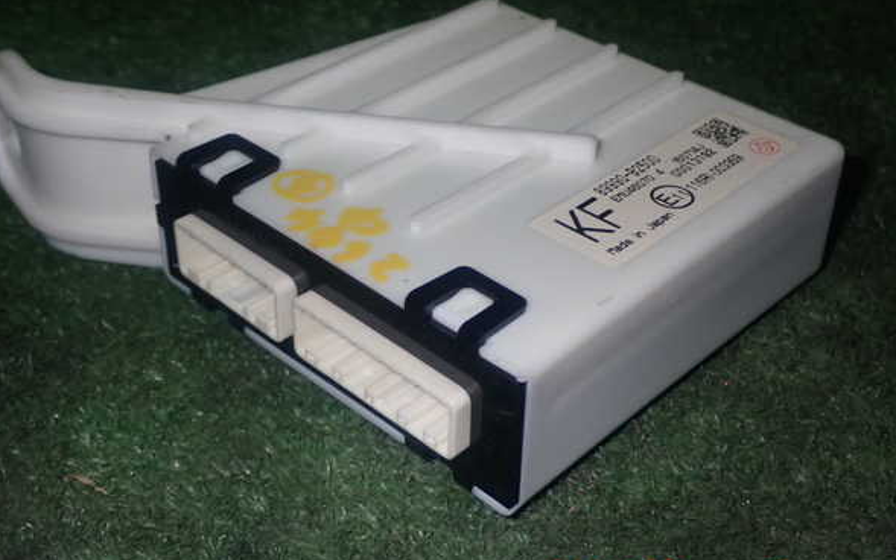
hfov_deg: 37.5
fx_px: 1318
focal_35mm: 54
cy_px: 253
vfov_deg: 24.0
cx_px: 441
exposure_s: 1/50
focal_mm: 9.01
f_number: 9
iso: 250
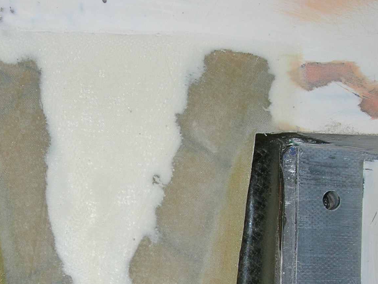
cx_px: 125
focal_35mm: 86
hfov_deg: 22.7
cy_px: 240
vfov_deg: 17.0
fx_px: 939
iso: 64
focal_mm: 7.8
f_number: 4.8
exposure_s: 1/60.1
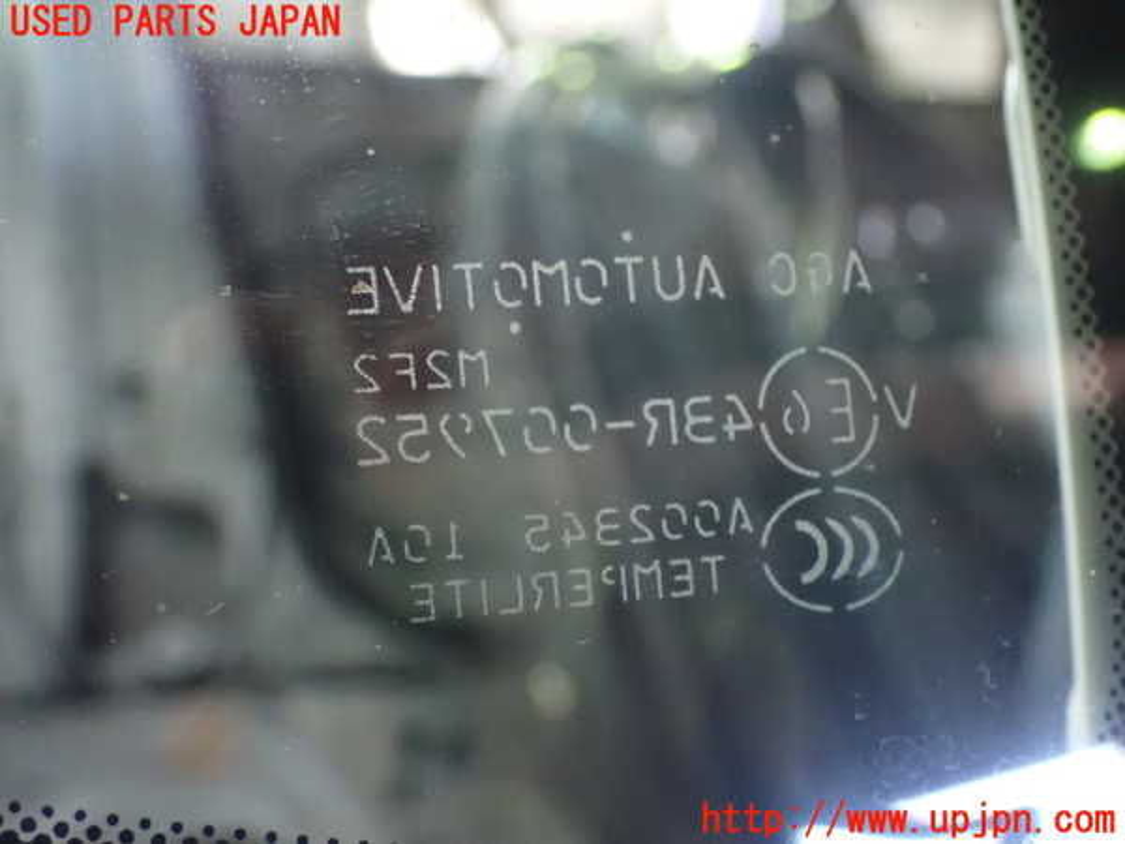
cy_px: 422
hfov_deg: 35.5
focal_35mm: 54
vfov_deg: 27.0
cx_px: 562
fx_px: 1755
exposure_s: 1/50
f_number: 3.3
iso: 1600
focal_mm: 9.65
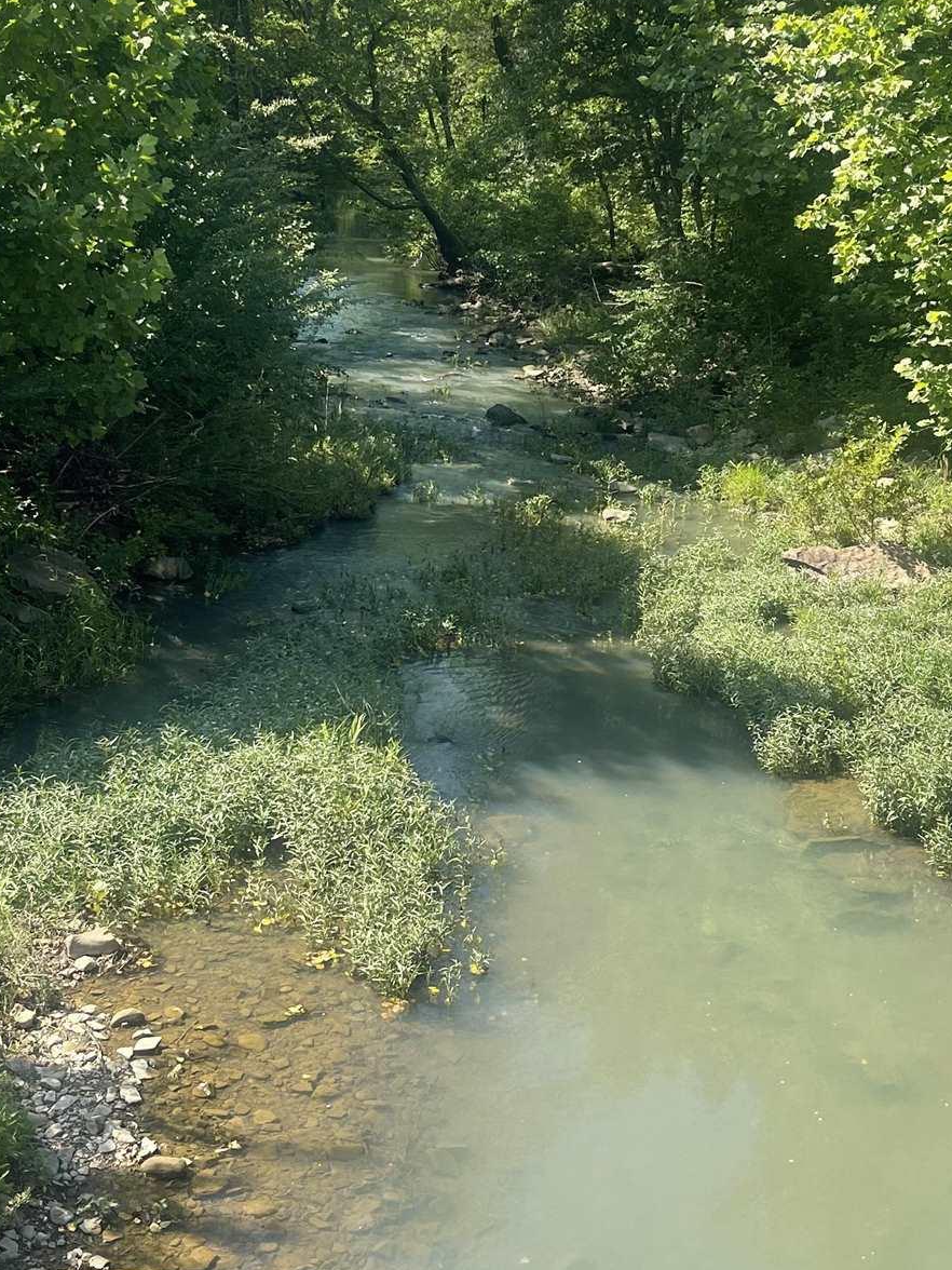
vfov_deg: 38.8
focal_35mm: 49
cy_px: 555
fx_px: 1797
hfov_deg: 29.7
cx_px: 489
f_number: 1.6
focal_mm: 5.1
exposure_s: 1/1003
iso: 32
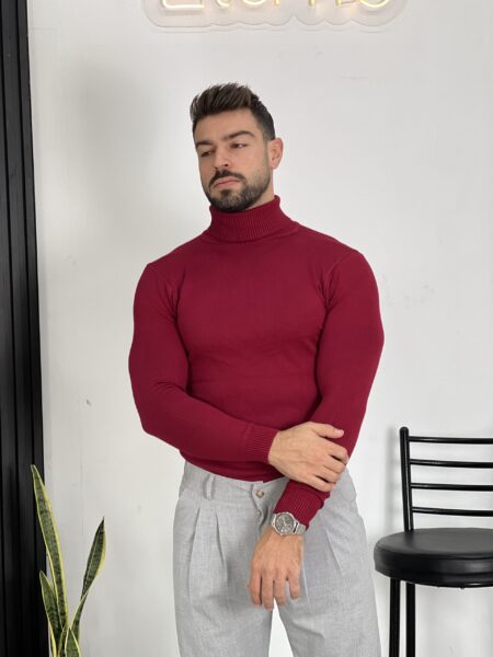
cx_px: 246
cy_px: 328
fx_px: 1462
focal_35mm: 77
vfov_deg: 25.3
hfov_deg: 19.1
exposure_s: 1/121
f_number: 2.8
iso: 80
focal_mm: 9
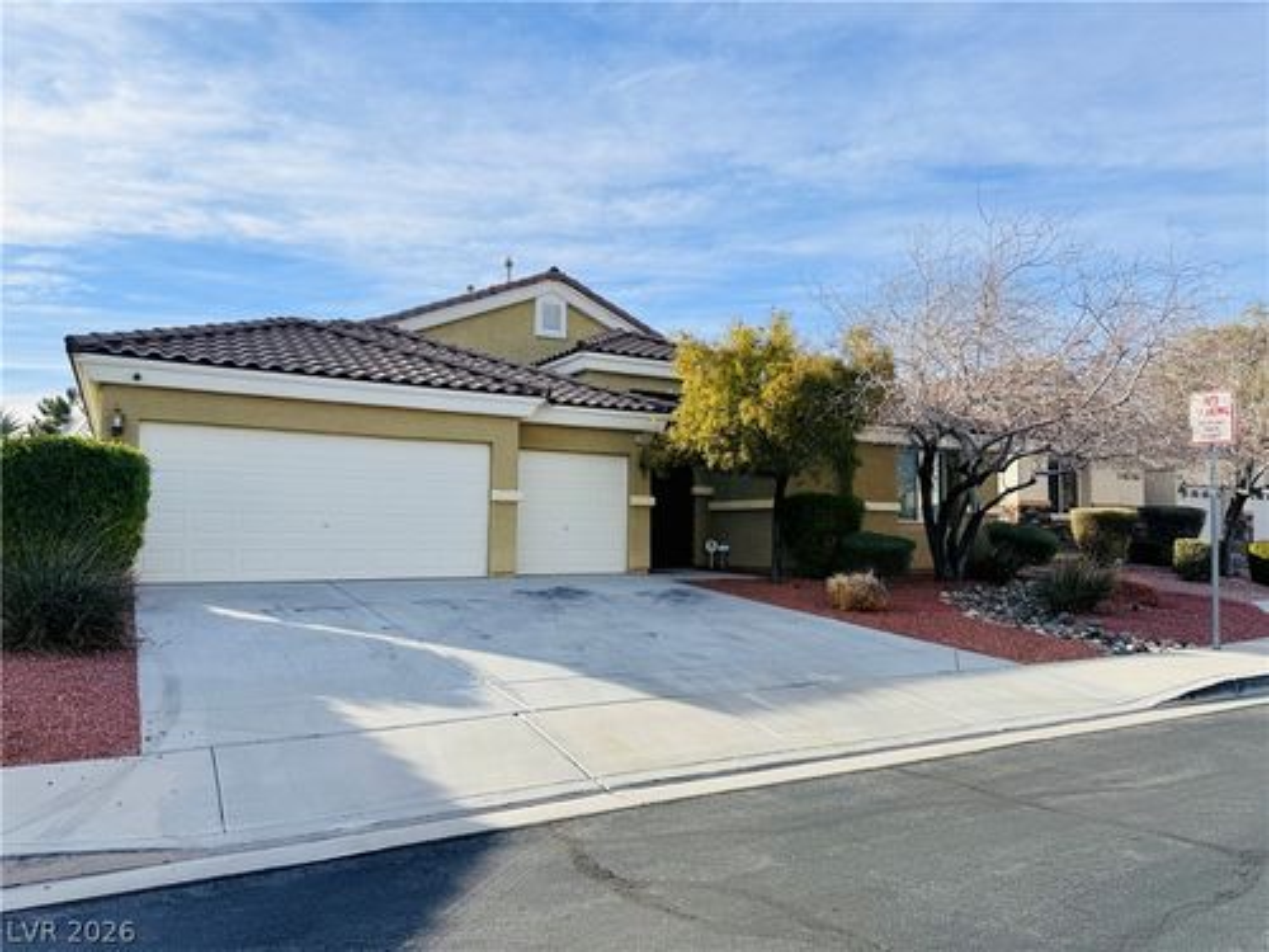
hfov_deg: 71.6
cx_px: 634
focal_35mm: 24
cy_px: 476
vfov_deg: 56.8
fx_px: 880
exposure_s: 1/4975
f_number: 1.78
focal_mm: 6.76
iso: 80
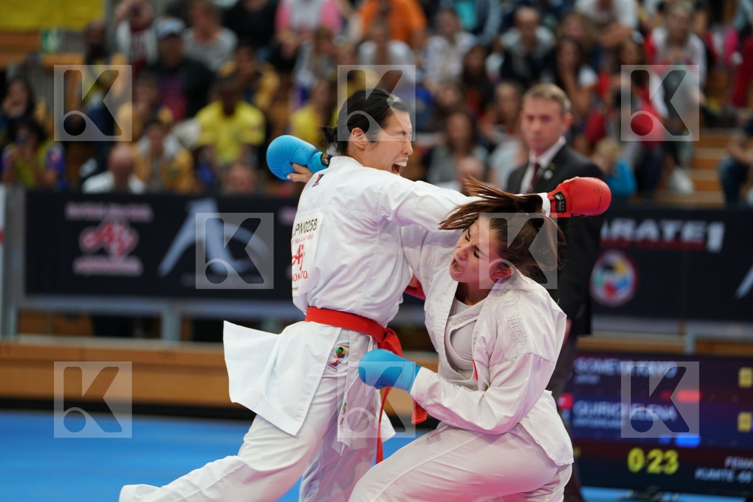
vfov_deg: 8.6
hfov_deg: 12.9
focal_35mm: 159
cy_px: 251
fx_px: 3325
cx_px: 376
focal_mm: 159
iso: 1600
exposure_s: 1/1000
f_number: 2.8
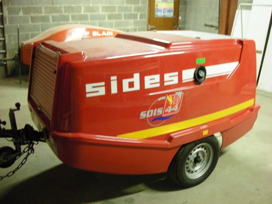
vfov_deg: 40.7
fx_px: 275
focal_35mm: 35
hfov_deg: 52.6
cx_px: 136
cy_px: 102
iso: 452
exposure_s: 1/8
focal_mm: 5.7
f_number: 2.8
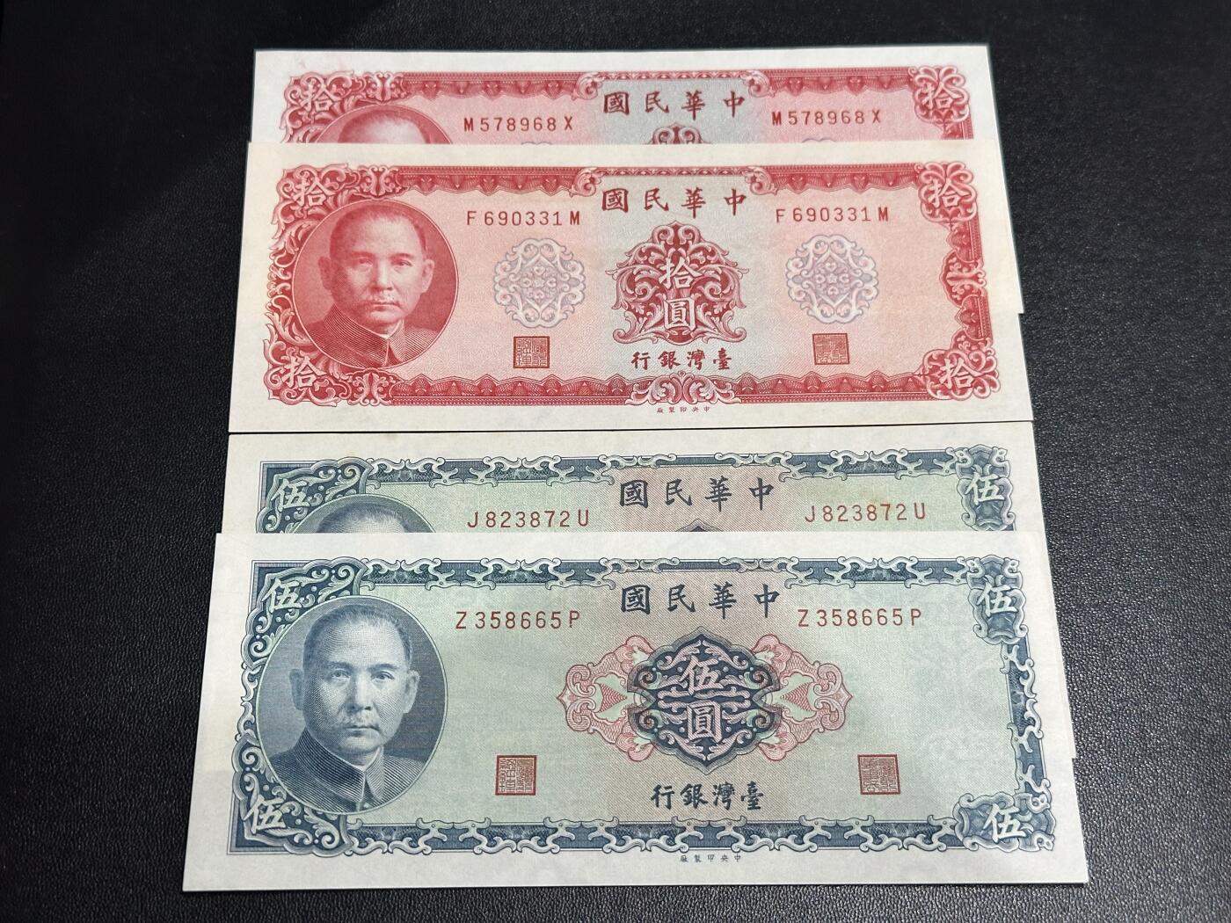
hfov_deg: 39.7
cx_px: 616
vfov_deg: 30.3
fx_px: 1707
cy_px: 462
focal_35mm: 48
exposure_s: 1/50
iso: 80
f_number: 1.78
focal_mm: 6.86
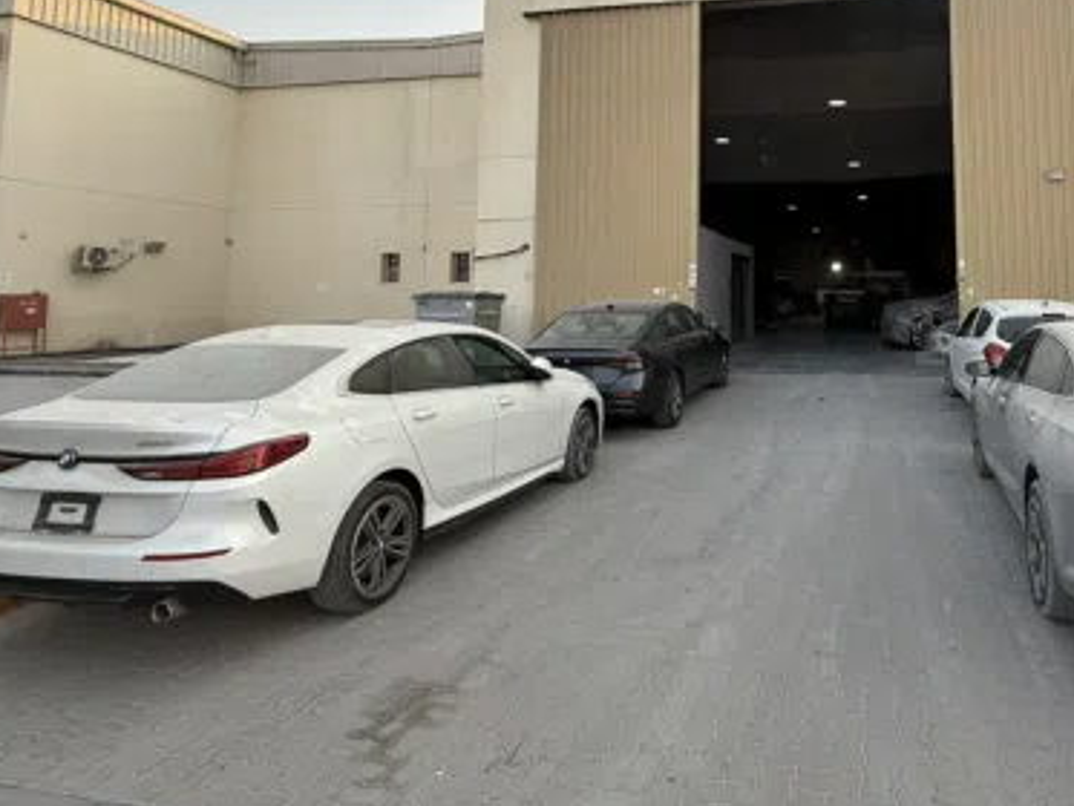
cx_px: 754
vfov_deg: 55.0
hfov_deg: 68.6
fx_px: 745
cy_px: 236
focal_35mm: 24
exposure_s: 1/273
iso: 50
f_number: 2.2
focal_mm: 2.22
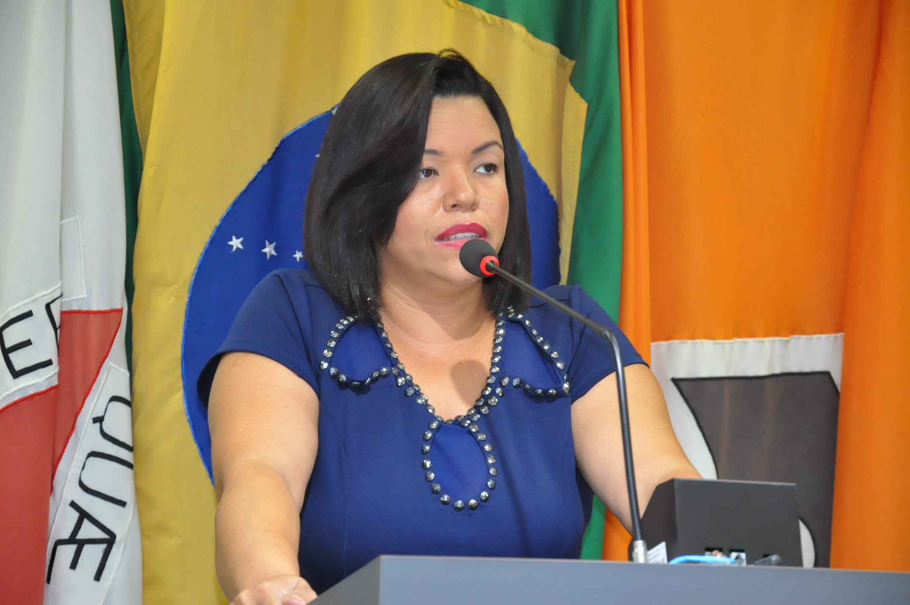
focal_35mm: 128
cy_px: 302
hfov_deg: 16.1
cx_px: 455
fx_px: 3219
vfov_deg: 10.7
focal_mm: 85
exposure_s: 1/60
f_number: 5.6
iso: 2000
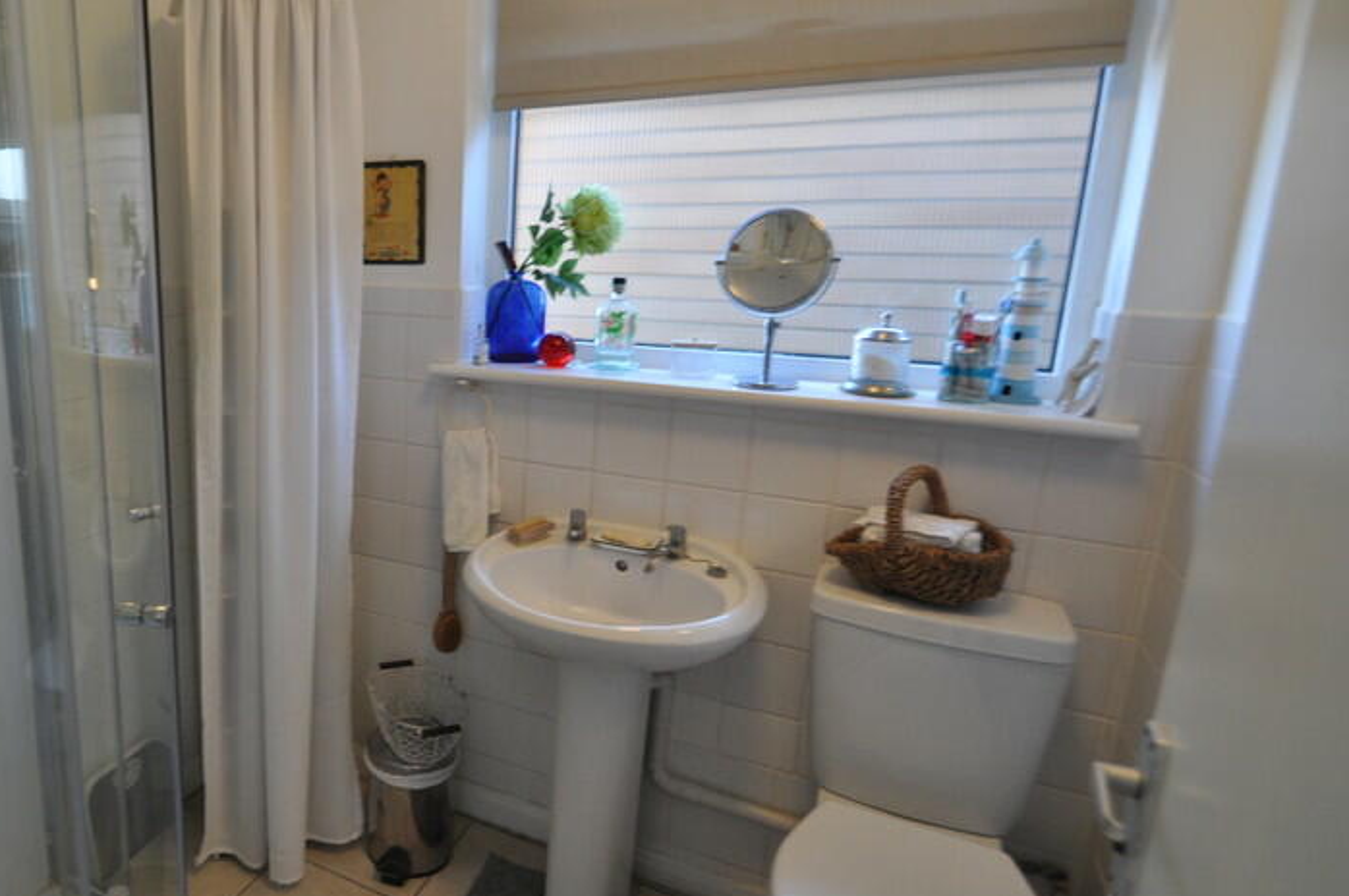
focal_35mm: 22
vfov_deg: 57.1
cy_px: 454
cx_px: 392
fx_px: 824
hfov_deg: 74.7
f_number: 4
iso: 400
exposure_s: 1/15
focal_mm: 10
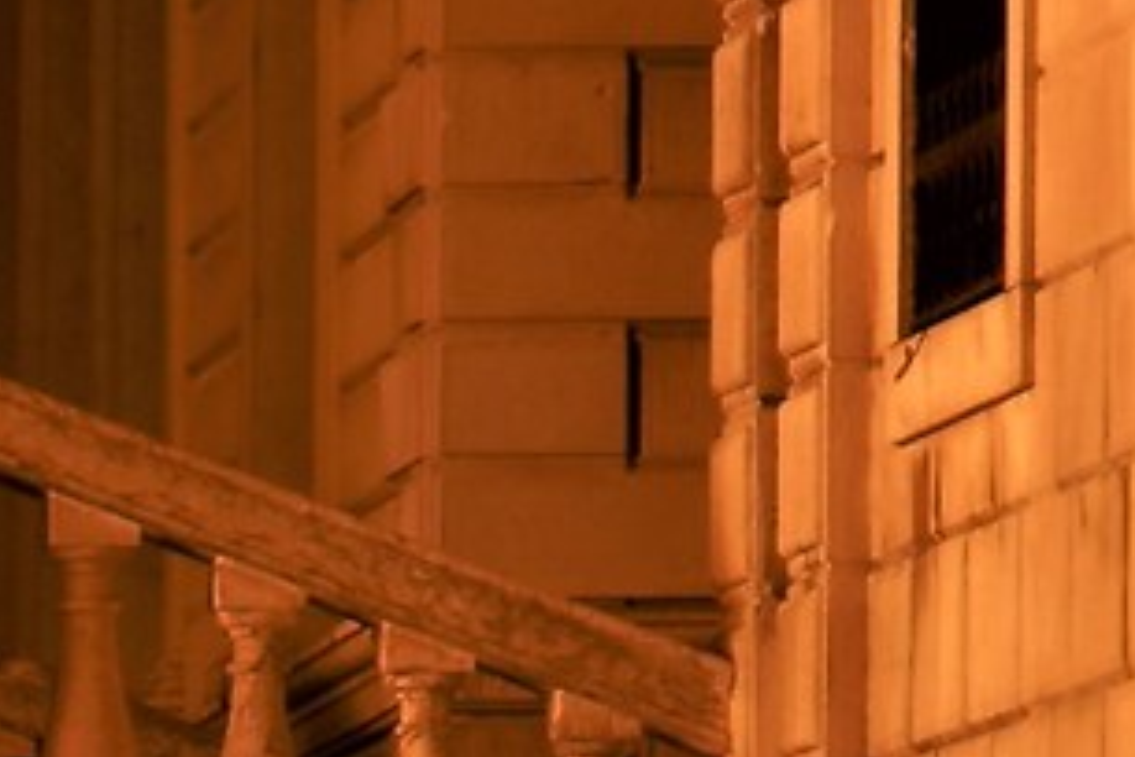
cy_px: 2160
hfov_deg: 2.9
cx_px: -1157
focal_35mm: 706
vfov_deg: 1.9
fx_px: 22257
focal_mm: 60
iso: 50
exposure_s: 30
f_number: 11
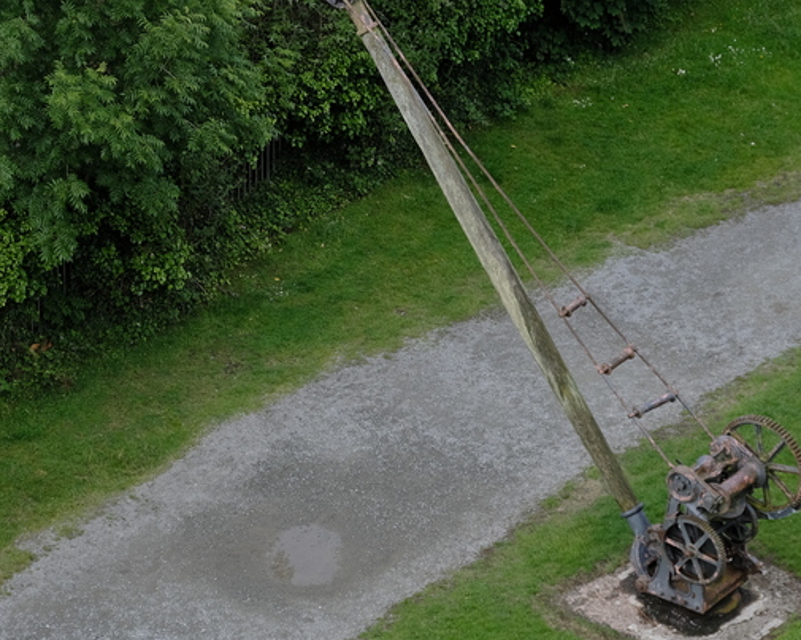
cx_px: 132
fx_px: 4741
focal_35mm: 200
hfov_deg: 9.6
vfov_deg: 7.7
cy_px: 186
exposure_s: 1/400
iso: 160
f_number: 4
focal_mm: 70
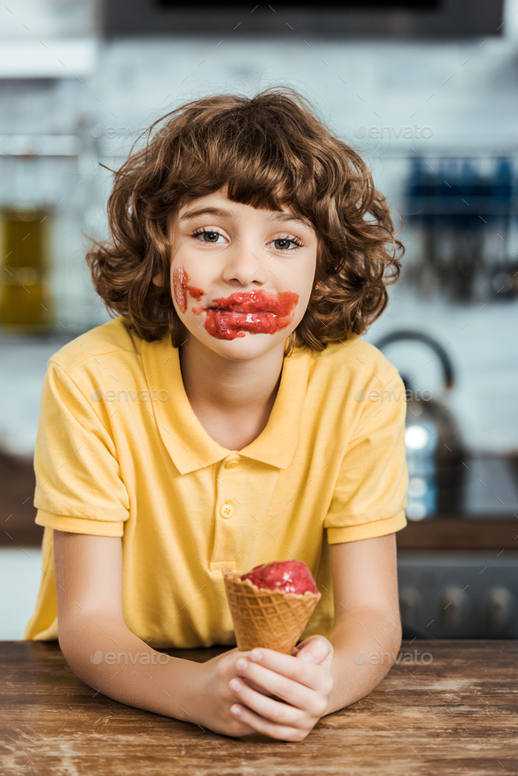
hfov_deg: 8.3
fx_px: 3558
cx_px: 259
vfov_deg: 12.4
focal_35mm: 165
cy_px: 388
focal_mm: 165
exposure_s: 1/200
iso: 250
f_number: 4.5
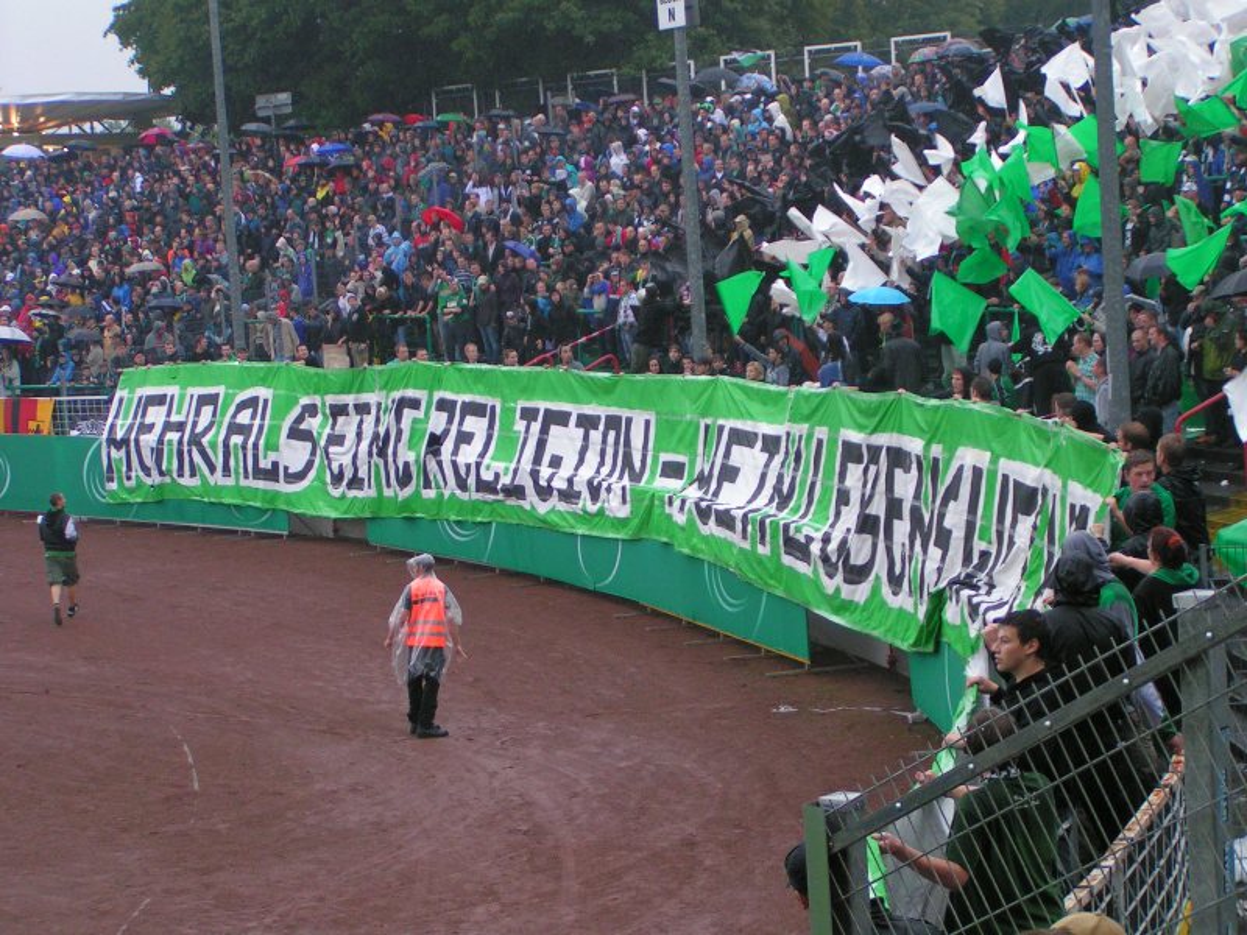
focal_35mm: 79
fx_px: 2846
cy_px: 468
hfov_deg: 24.7
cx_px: 624
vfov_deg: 18.7
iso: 125
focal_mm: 12.1
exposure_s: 1/80
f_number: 3.2
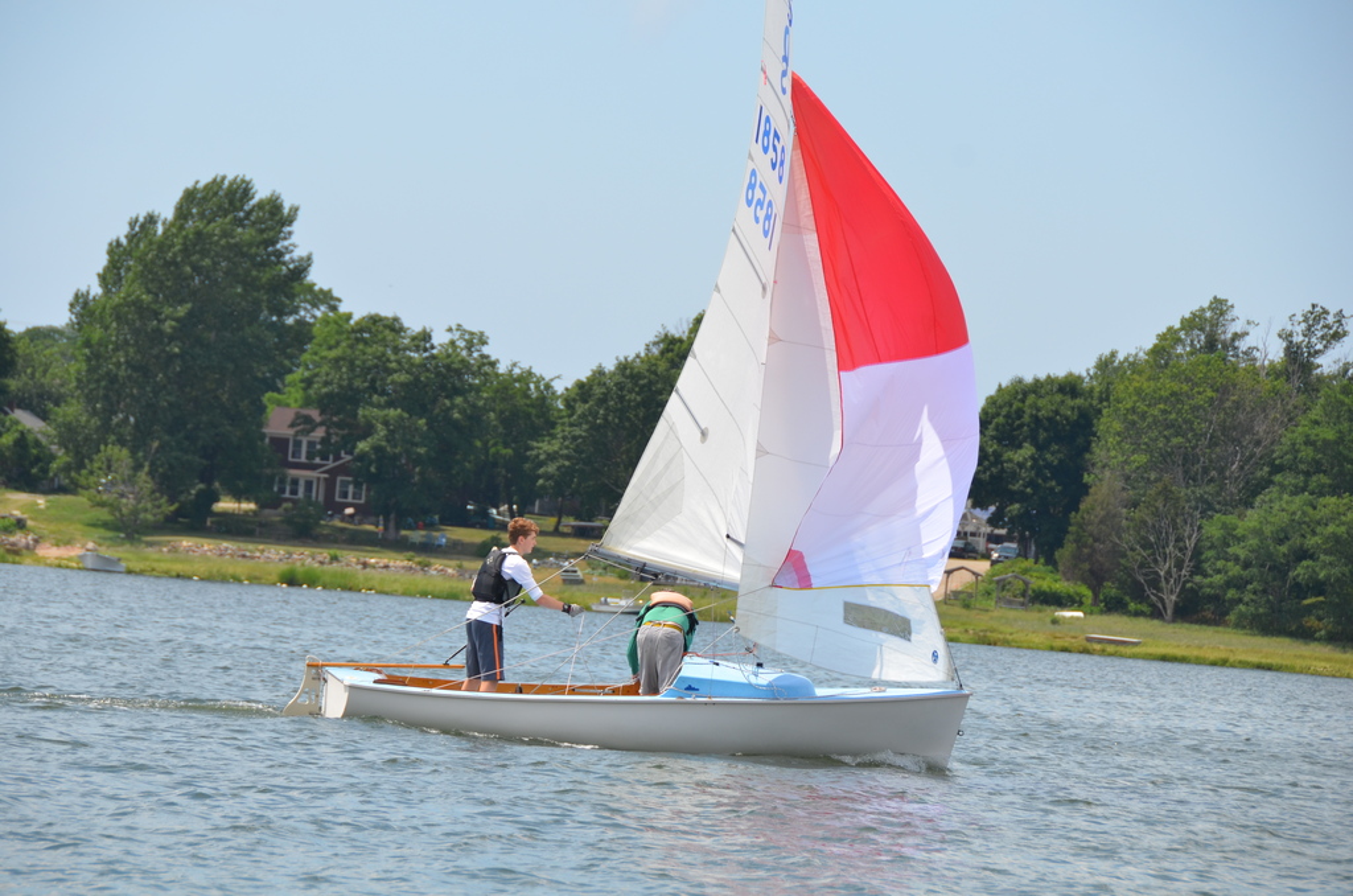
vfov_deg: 6.8
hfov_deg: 10.2
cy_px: 448
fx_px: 7594
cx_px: 676
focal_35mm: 202
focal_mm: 135
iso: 200
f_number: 7.1
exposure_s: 1/800
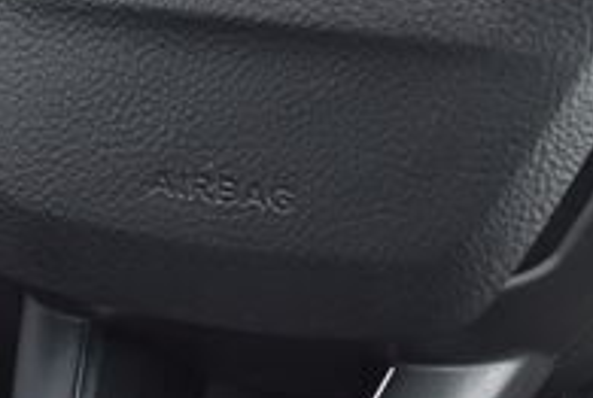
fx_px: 3979
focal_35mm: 241
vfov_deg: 5.7
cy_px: -76
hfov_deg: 8.5
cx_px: 237
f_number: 4
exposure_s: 1/40
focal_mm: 46
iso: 500
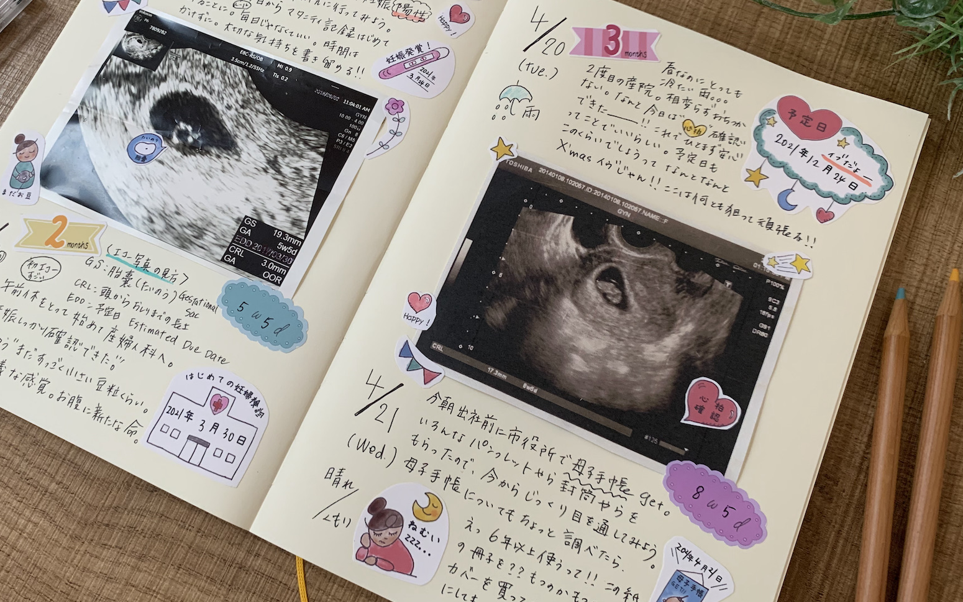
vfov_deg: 39.4
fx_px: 840
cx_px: 437
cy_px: 267
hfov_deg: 59.5
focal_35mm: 32
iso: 125
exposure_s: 1/60
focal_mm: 4.25
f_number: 1.8
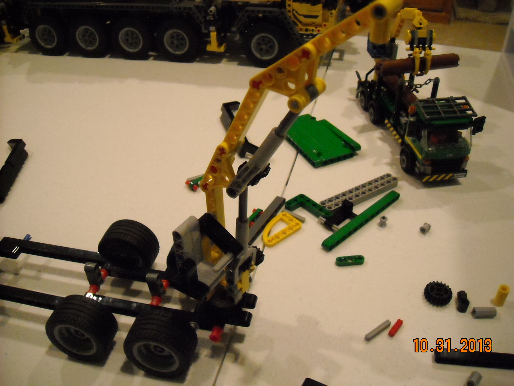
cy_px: 193
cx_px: 257
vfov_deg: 40.7
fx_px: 520
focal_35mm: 35
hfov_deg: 52.6
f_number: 2.8
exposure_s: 1/45
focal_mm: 5.7
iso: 800
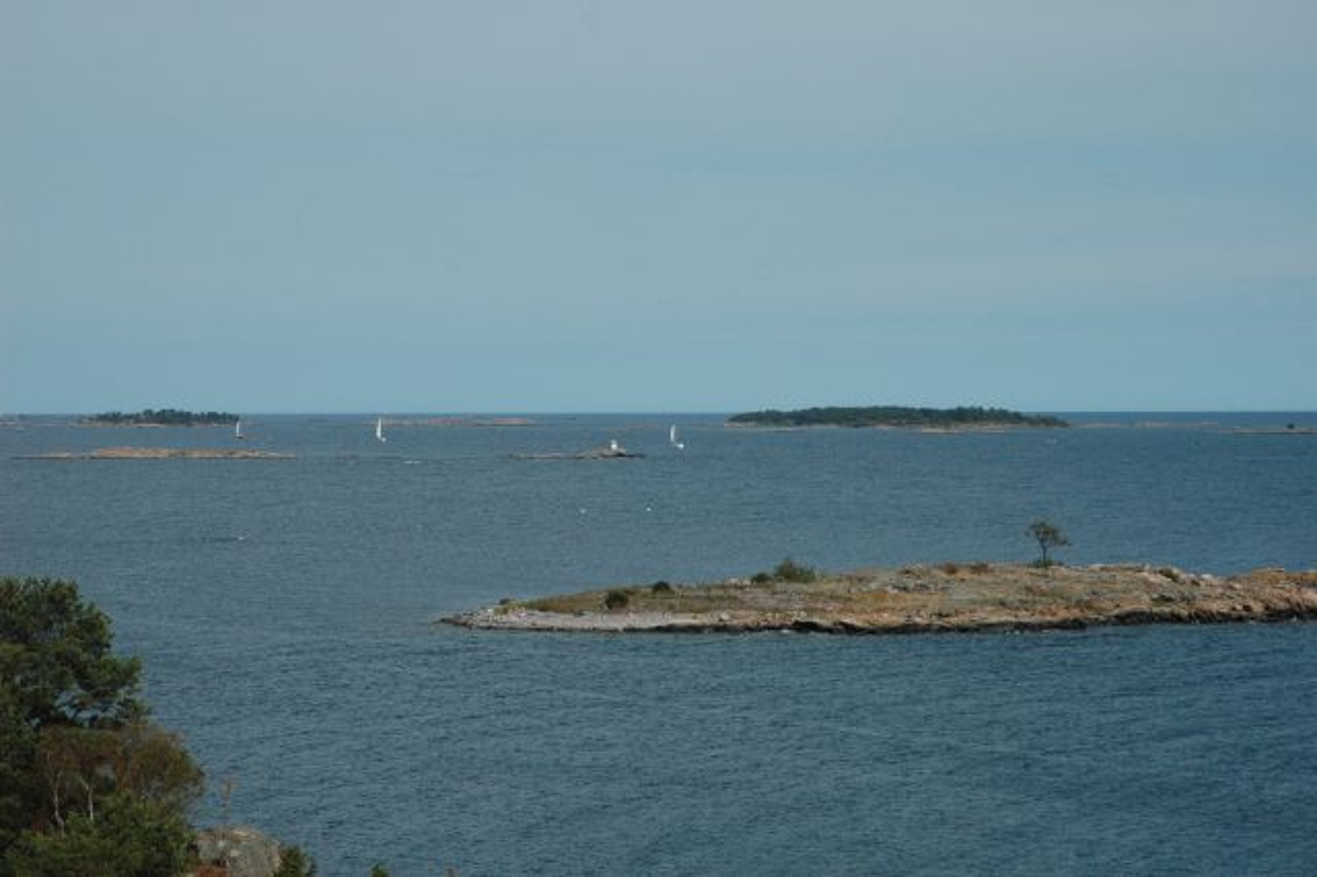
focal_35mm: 105
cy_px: 438
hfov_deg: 19.5
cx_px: 658
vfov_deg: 13.0
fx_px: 3839
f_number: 14
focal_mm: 70
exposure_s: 1/800
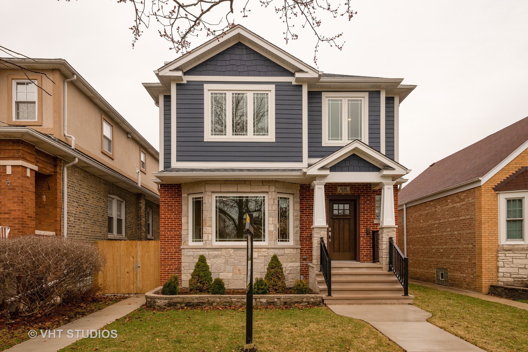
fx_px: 352
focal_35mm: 24
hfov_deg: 73.7
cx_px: 264
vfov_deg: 53.2
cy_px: 176
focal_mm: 24
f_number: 8
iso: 200
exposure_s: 1/200
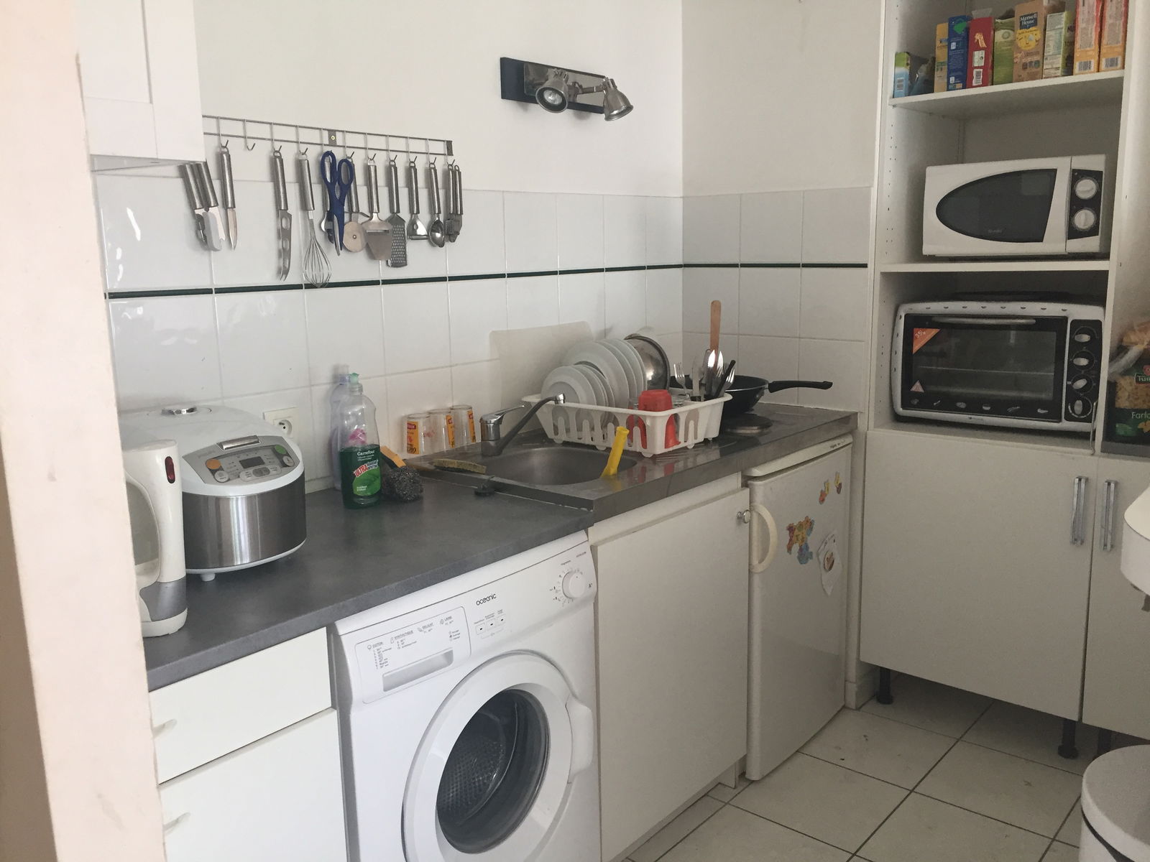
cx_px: 575
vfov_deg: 48.2
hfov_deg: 61.7
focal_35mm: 29
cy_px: 431
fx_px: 963
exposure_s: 1/33
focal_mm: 4.15
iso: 64
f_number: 2.2
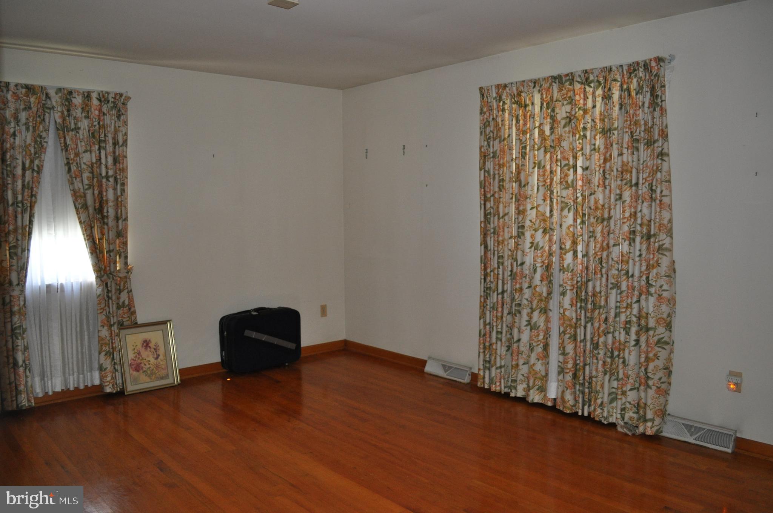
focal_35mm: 27
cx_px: 386
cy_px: 256
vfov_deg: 47.8
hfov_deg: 67.4
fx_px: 579
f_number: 3.5
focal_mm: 18
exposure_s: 1/60
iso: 800
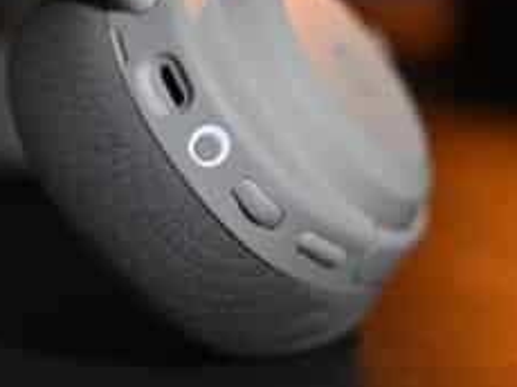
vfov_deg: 13.3
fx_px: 1656
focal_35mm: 111
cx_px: 209
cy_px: 191
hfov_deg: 17.7
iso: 320
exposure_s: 1/320
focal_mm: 68
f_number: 3.2
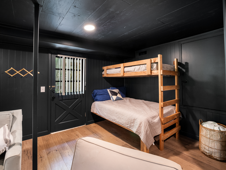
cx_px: 113
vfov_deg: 78.1
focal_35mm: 16
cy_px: 85
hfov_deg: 94.5
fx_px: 104
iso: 800
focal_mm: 8
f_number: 5.6
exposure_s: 1/3
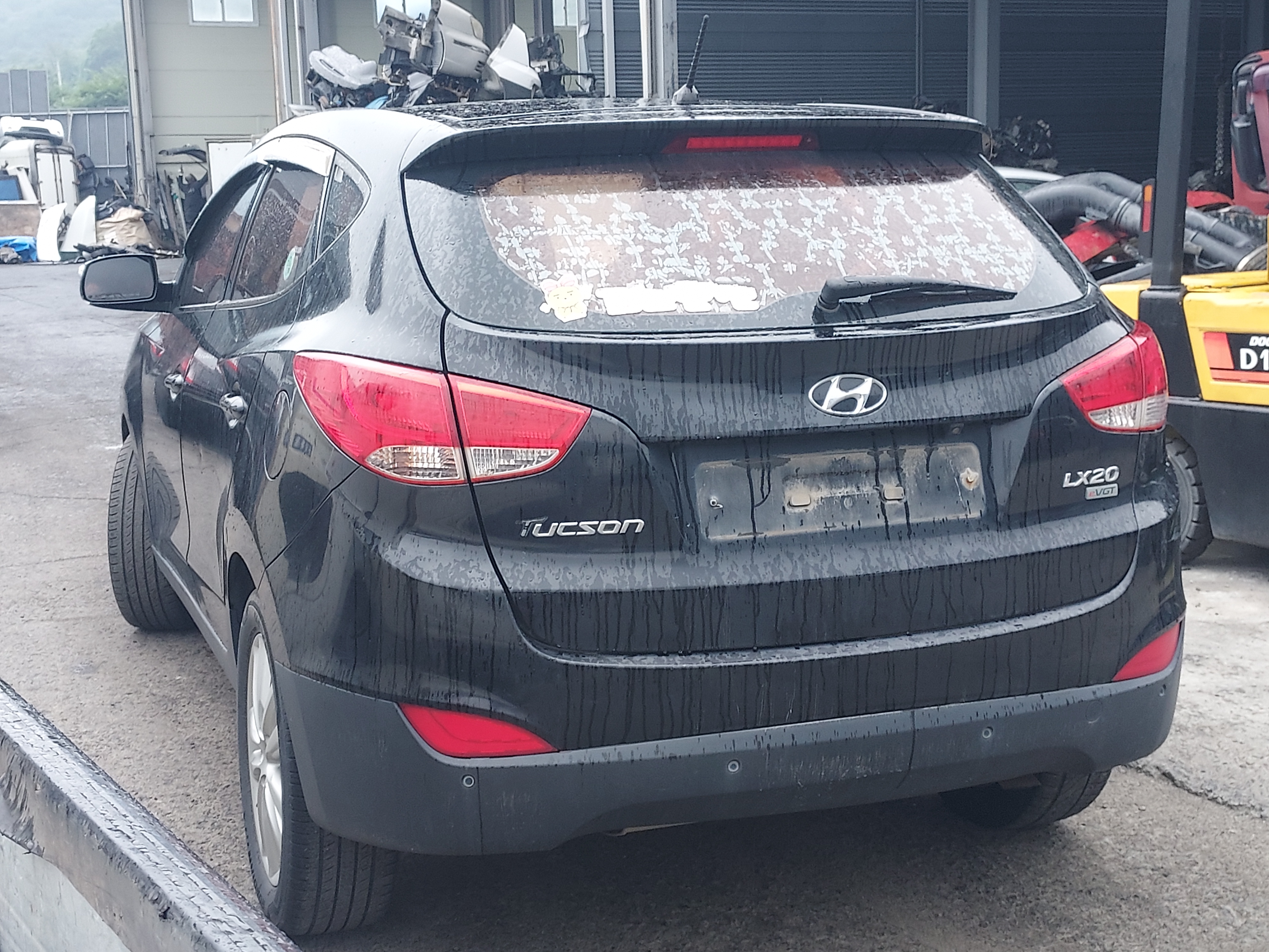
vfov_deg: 56.8
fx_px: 880
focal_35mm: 24
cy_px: 476
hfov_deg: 71.6
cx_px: 634
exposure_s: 1/50
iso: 125
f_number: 1.8
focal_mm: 4.6
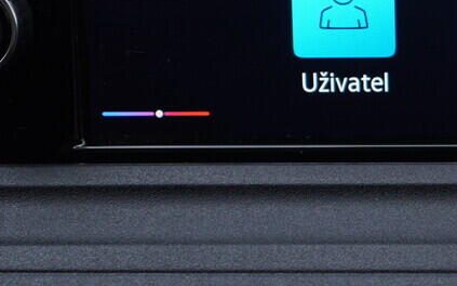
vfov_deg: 10.3
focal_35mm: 125
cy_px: -68
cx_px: 562
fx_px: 1556
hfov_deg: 16.0
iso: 125
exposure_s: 1/50
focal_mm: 24
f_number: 3.2
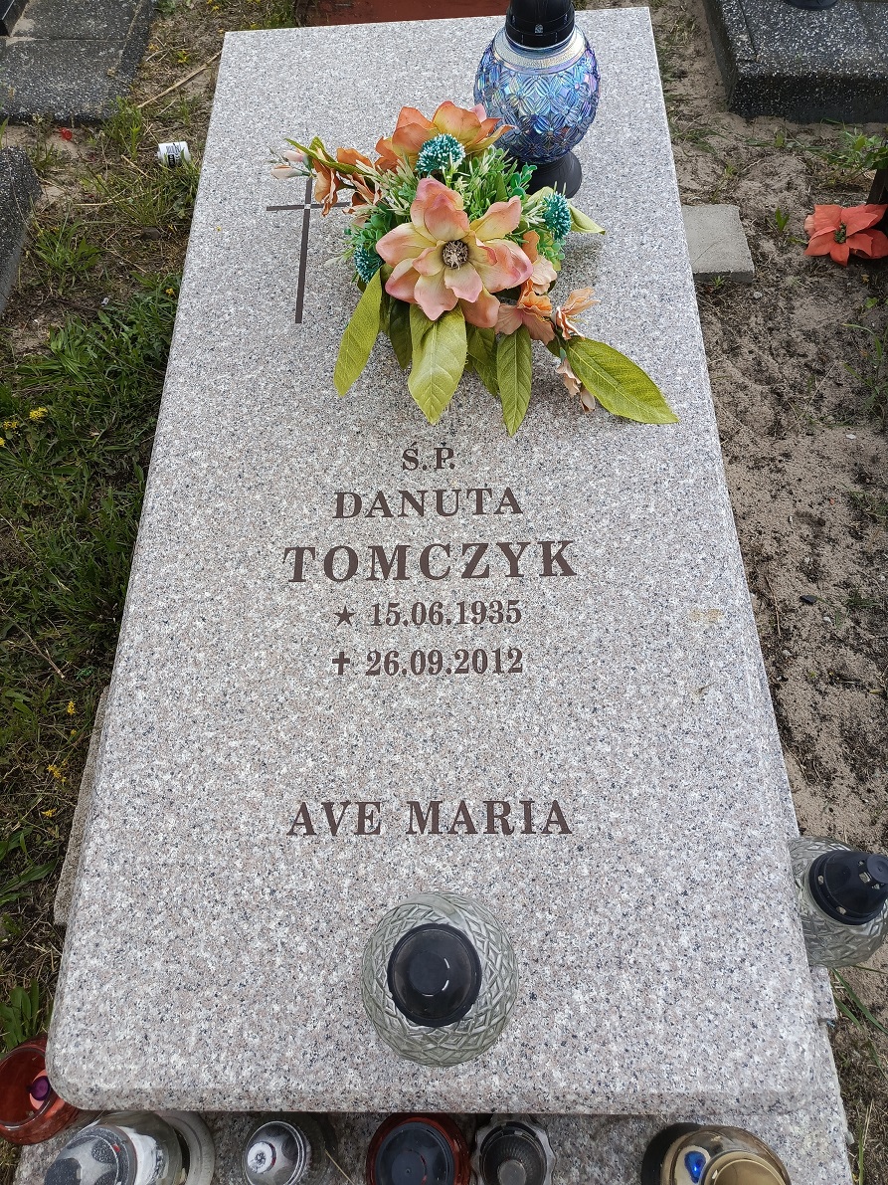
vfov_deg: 71.6
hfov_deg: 56.8
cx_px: 444
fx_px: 821
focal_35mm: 24
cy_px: 592
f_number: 1.75
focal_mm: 5.25
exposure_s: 1/200
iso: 82
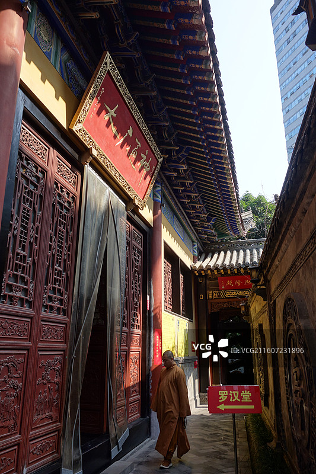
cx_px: 158
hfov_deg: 46.4
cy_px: 237
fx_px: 369
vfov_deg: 65.5
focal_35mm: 28
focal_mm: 10.4
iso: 125
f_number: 5.6
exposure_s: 1/100
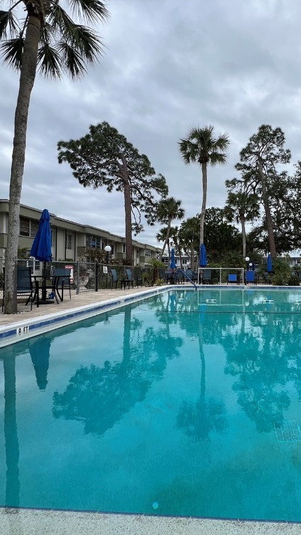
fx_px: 270
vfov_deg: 89.6
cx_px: 216
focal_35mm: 19
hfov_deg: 56.2
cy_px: 268
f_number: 1.8
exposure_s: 1/585
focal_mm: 1.57
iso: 32
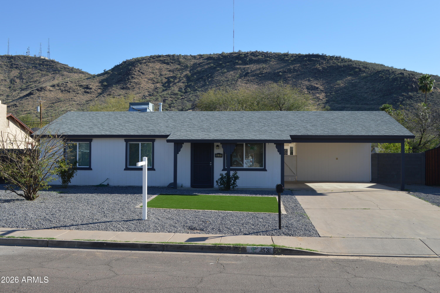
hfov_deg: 53.2
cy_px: 146
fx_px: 440
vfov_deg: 36.8
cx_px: 220
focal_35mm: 36
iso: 100
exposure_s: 1/200
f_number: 7.1
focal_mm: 24
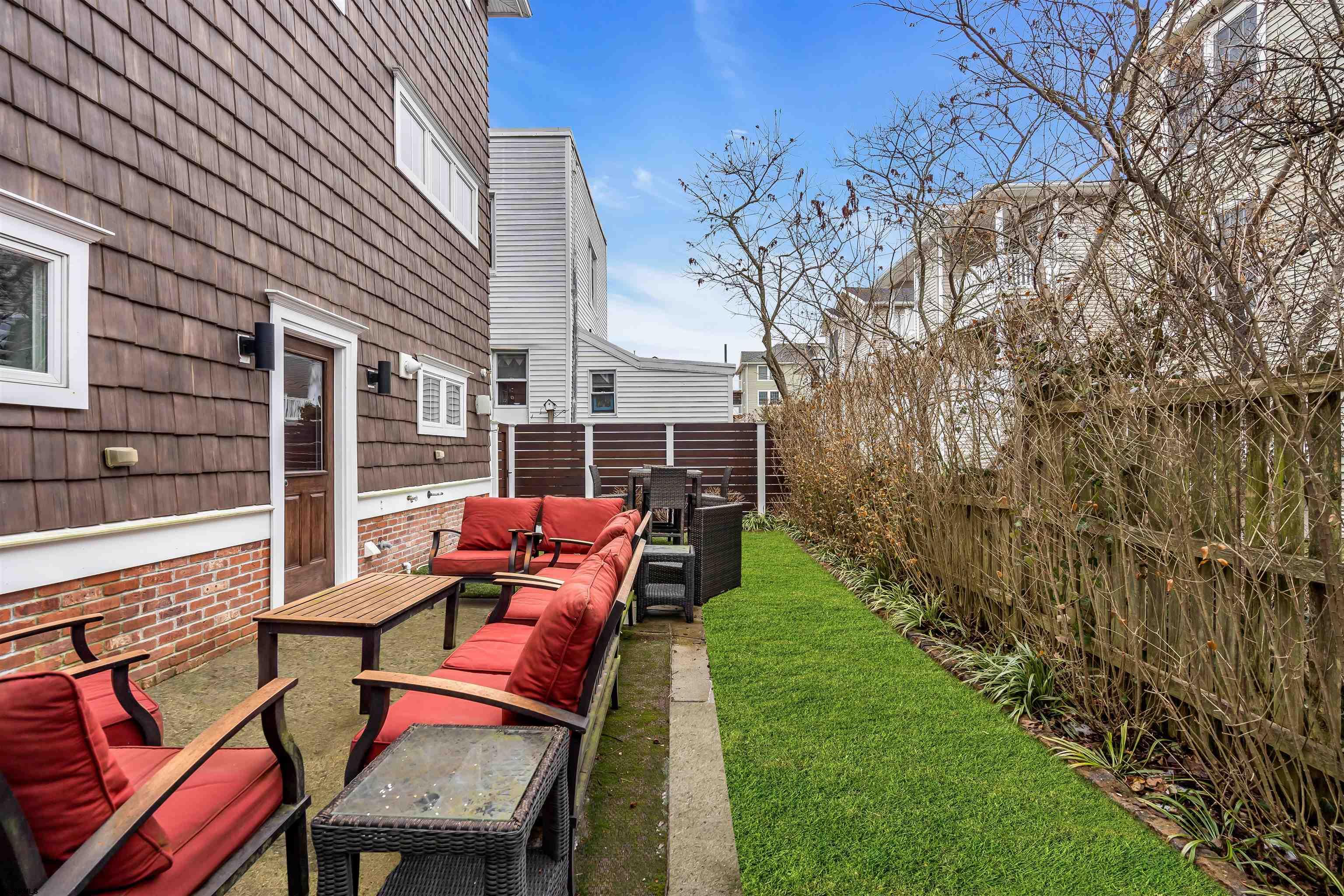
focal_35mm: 16
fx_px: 597
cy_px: 448
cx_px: 672
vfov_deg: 73.7
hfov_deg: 96.7
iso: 200
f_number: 8
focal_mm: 16
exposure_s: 1/100
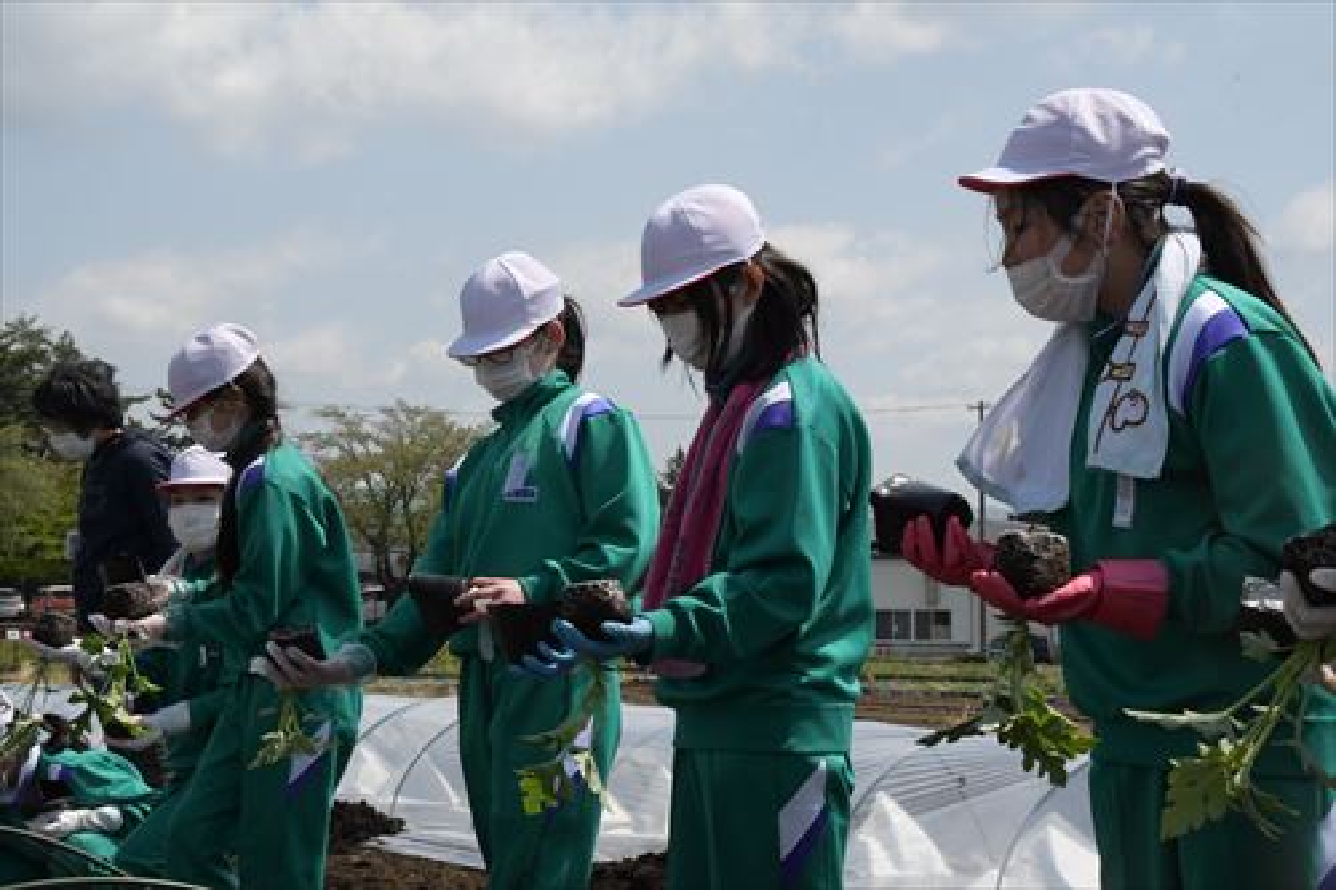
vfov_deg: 18.2
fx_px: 2782
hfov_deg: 27.0
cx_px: 668
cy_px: 445
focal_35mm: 75
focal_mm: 50
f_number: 20
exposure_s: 1/1600
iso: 2500
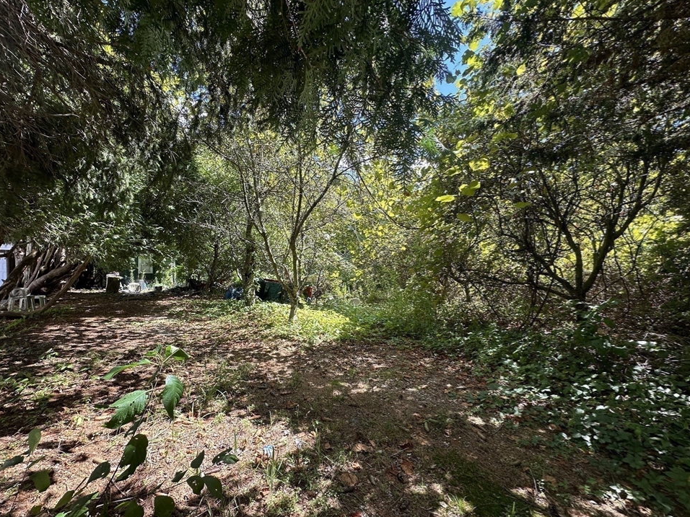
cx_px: 321
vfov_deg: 81.7
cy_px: 273
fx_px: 299
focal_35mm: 15
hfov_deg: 98.0
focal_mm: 2.22
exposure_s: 1/250
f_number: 2.2
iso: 40
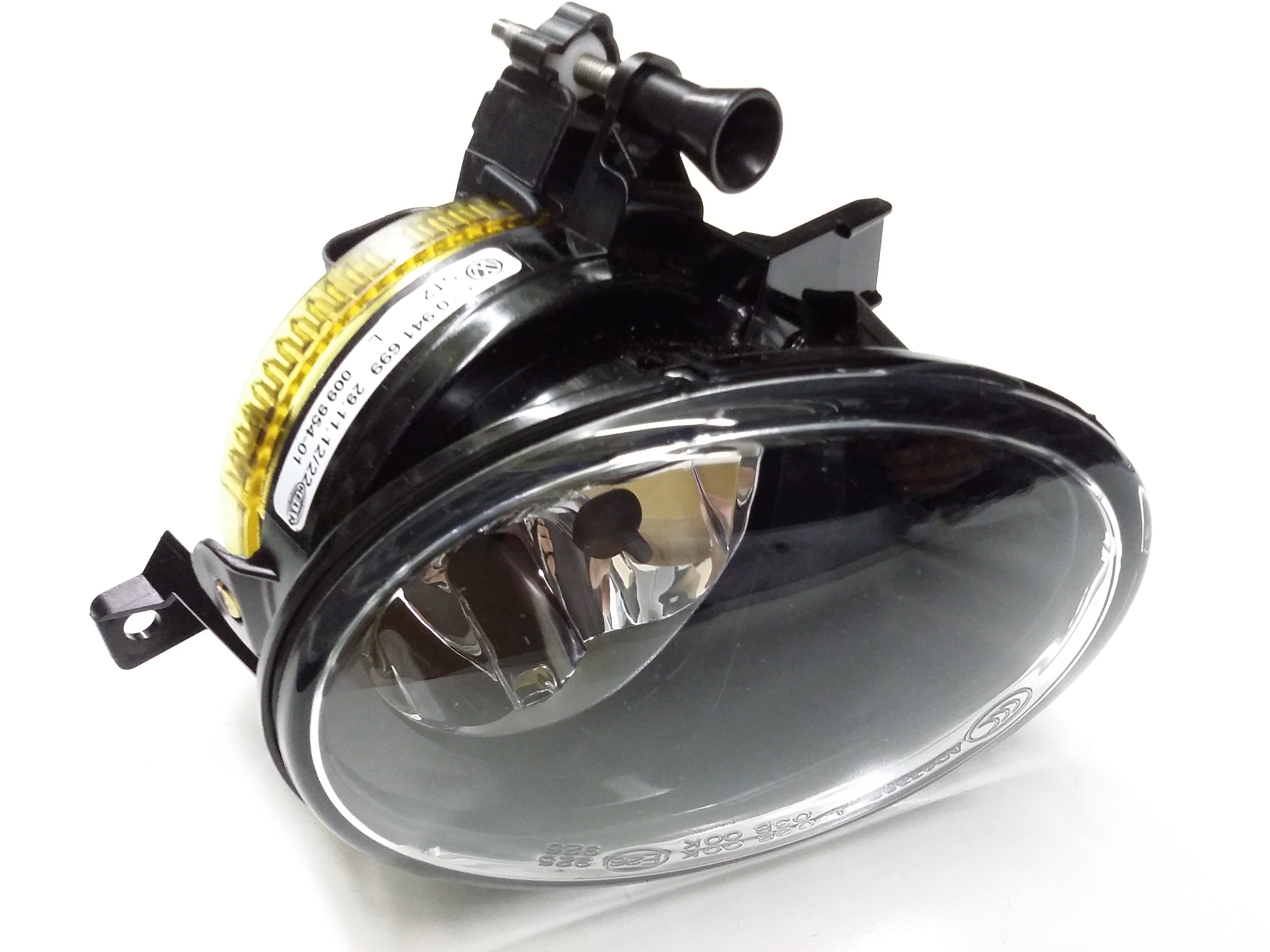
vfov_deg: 44.2
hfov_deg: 56.8
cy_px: 476
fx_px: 1174
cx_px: 635
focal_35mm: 32
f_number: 2.4
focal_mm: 3.4
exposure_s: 1/15
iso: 400
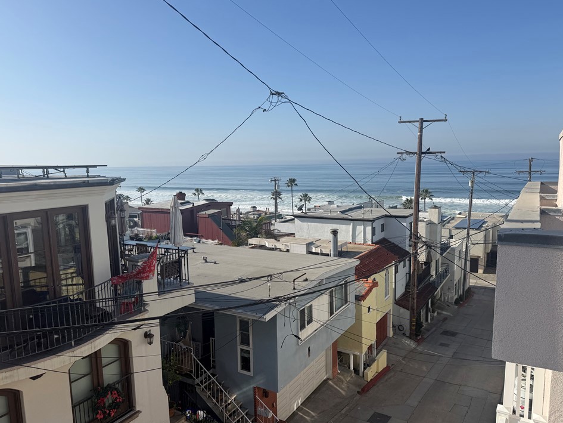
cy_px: 218
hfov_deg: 67.3
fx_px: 423
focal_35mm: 26
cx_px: 281
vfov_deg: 53.1
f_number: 1.78
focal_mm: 6.76
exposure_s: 1/8130
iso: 80
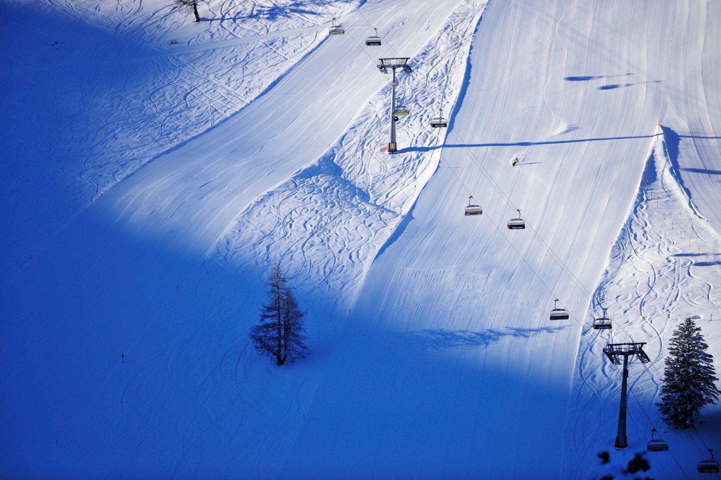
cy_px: 240
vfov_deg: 6.9
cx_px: 360
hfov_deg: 10.3
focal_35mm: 200
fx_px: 4005
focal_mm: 200
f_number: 4.5
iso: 400
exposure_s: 1/4000
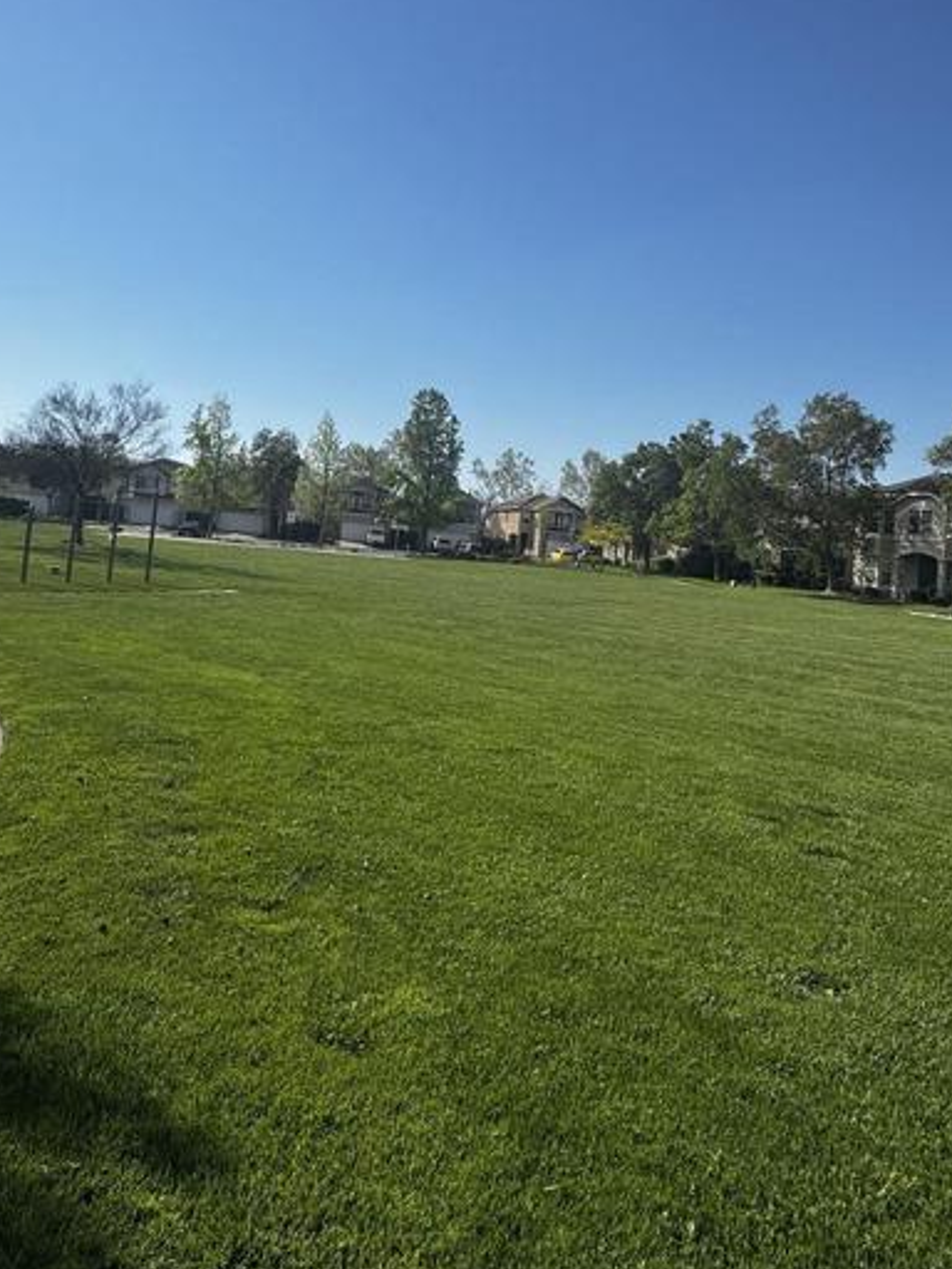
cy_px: 459
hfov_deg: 49.7
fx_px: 1027
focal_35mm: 28
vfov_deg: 62.4
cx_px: 436
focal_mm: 2.22
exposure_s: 1/2770
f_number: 2.2
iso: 50
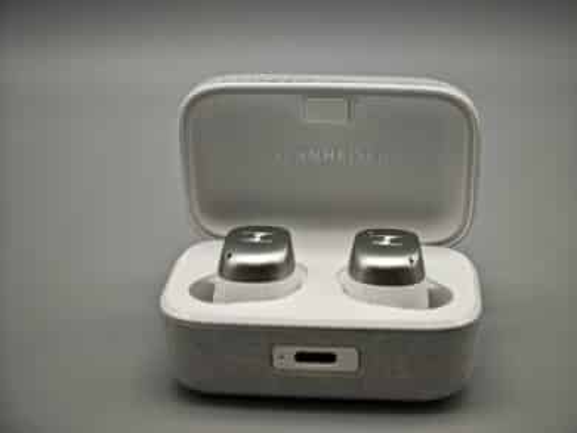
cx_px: 288
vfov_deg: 19.7
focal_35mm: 75
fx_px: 1251
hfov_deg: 26.0
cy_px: 216
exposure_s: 1/241
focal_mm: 12.28
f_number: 1.8
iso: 50
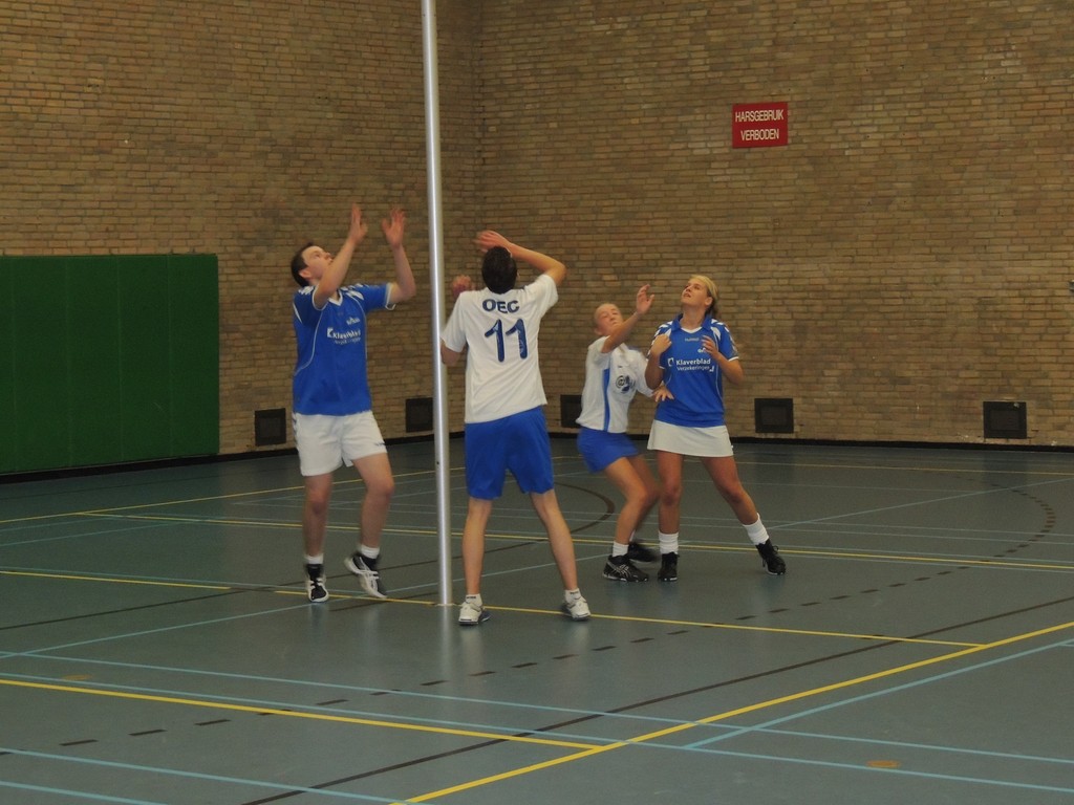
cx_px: 537
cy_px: 402
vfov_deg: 16.4
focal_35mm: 90
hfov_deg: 21.8
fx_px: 2792
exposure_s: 1/60
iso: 800
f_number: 4.1
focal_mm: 16
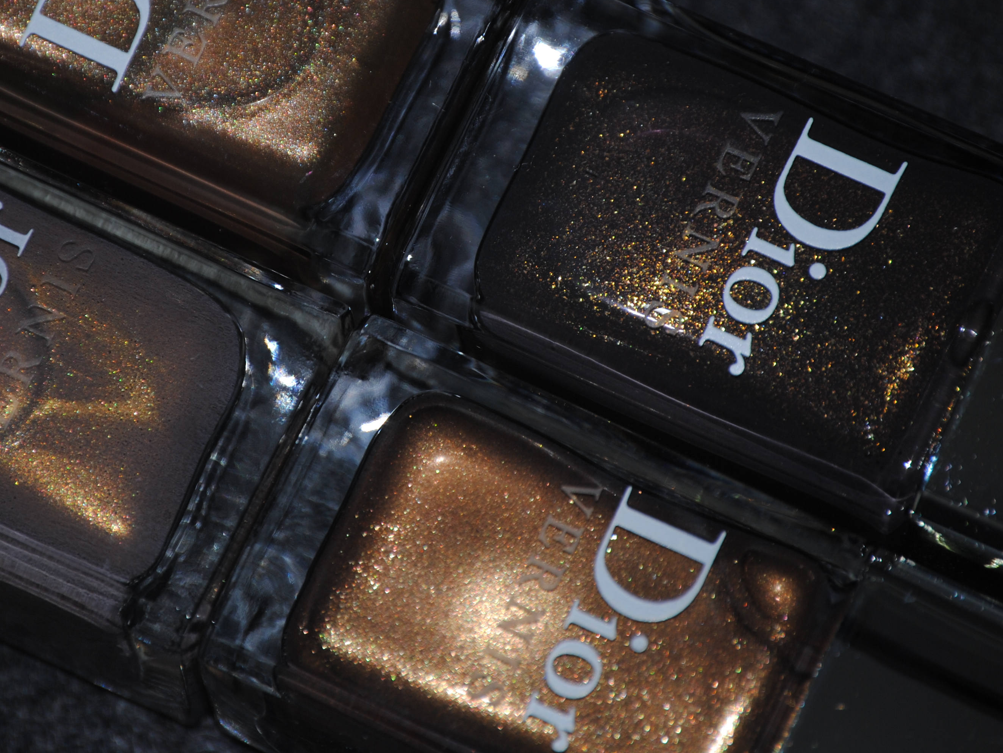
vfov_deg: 3.8
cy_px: 268
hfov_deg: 5.1
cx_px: 397
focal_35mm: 391
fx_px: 11321
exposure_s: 1/125
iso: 100
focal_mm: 185
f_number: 5.6
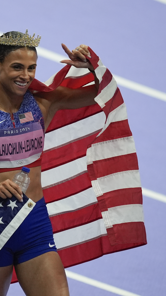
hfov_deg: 1.3
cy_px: 148
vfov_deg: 2.3
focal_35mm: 942
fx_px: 7371
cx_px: -21
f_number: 2.8
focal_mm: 400
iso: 2000
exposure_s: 1/3200
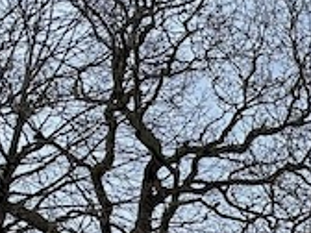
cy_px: 645
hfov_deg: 10.3
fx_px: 1312
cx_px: 896
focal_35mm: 146
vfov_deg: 8.8
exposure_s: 1/121
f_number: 1.78
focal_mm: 6.86
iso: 100
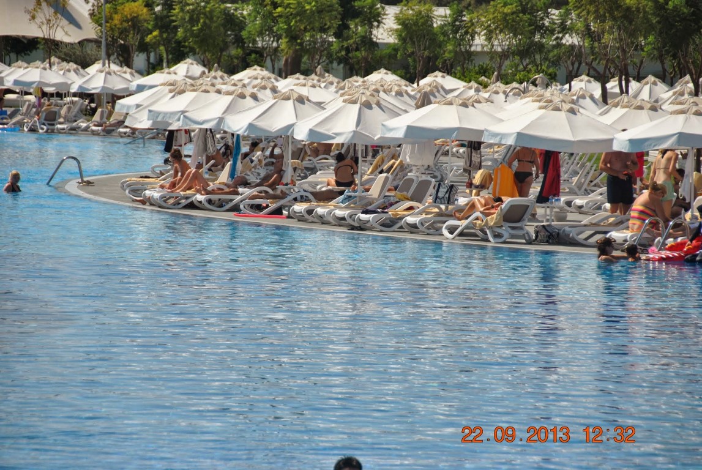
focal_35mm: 225
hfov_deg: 9.1
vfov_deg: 6.1
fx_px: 4393
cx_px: 351
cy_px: 235
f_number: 5.6
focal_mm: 150
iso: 200
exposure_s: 1/2000
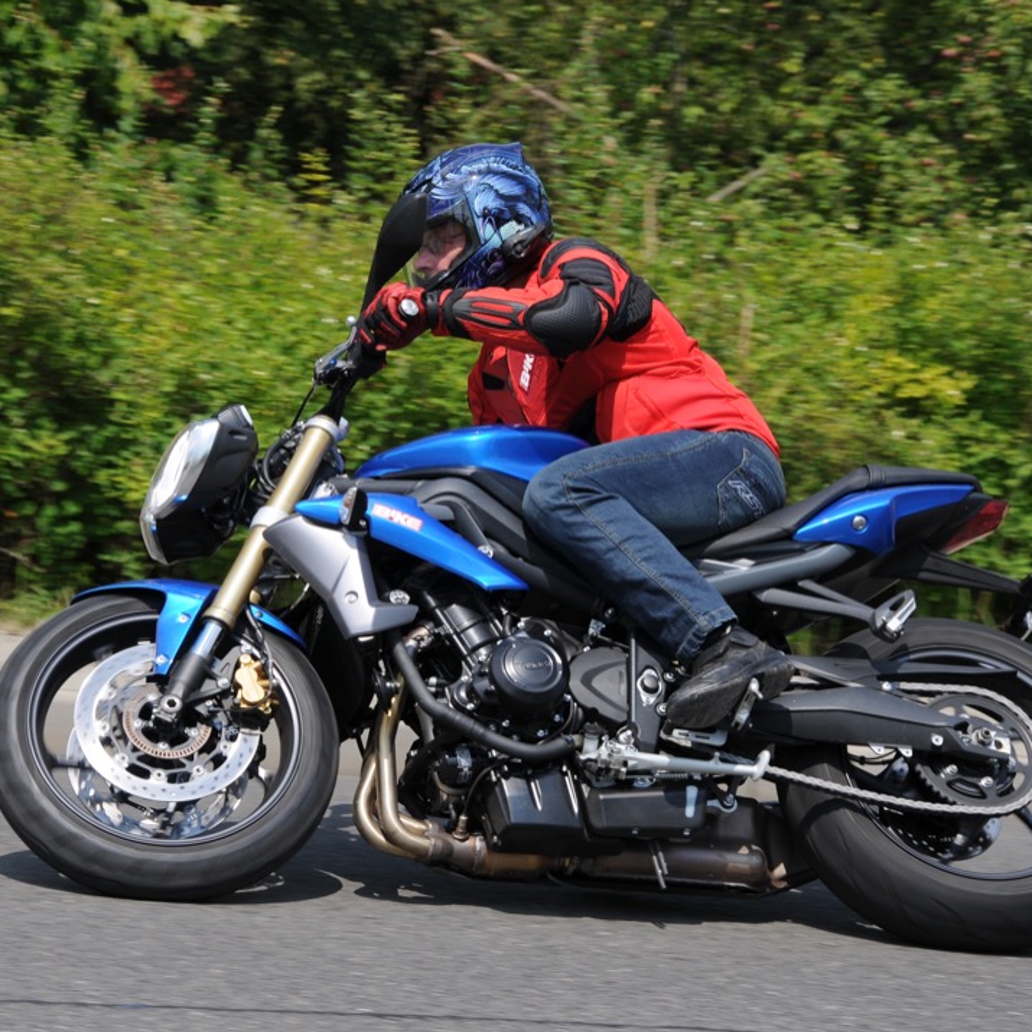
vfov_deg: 13.7
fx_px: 4284
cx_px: 478
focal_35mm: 127
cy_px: 516
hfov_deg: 13.7
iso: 200
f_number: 9
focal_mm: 66
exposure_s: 1/500
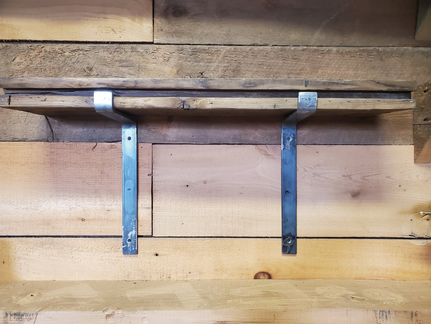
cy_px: 162
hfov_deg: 67.3
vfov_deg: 53.1
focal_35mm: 26
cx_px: 216
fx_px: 324
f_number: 2.4
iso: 400
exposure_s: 1/40
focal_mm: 4.3
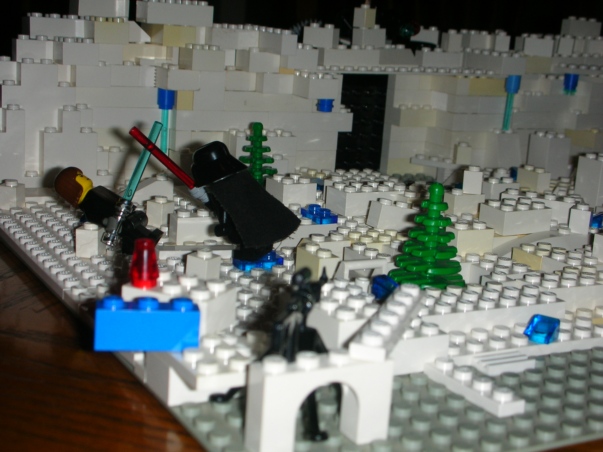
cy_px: 226
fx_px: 1063
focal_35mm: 61
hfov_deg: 31.7
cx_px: 302
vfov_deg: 24.0
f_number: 4
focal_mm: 10.1
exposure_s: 1/120
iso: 50
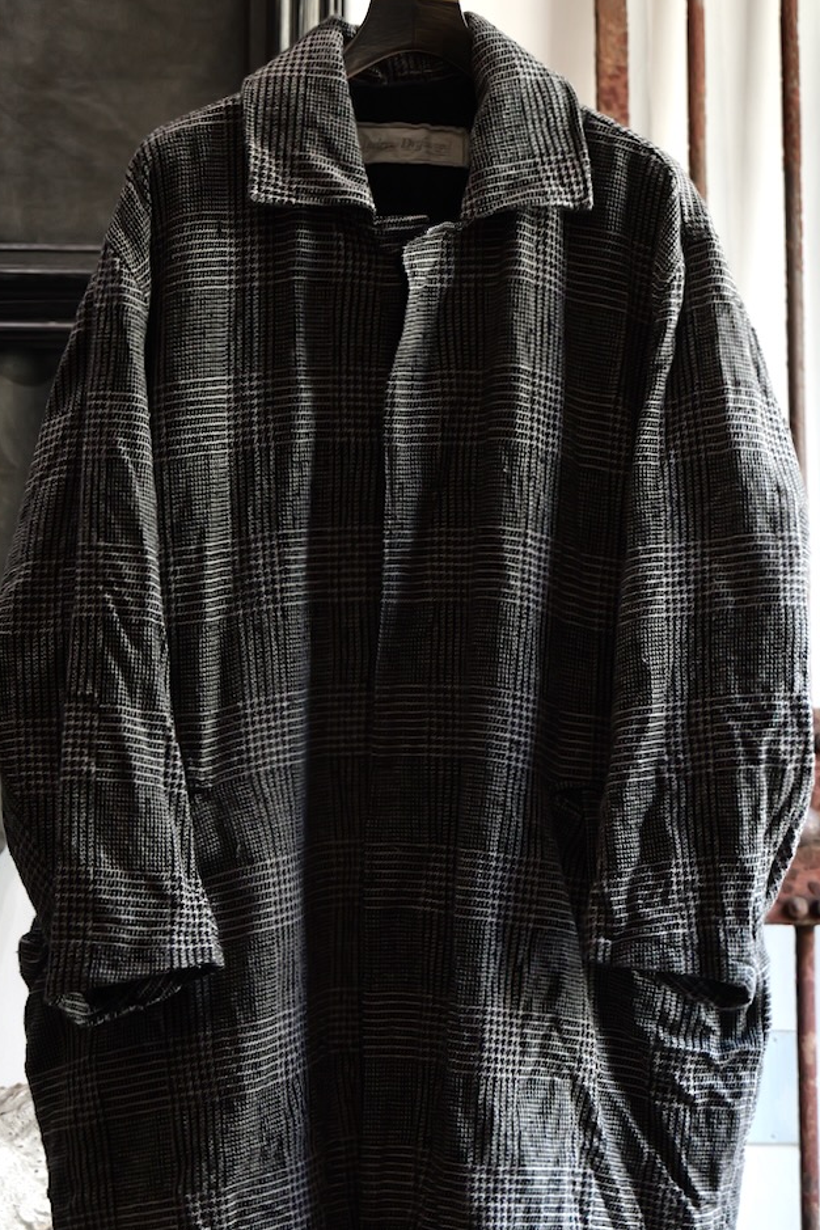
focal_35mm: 75
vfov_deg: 27.0
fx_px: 2562
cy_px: 638
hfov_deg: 18.2
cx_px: 394
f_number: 5.5
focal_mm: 55
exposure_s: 1/60
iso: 1600
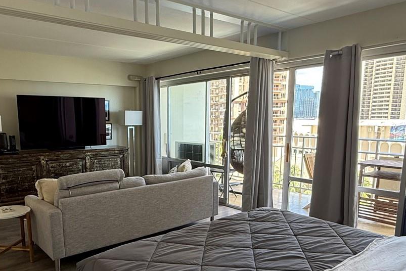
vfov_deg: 44.6
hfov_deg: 63.2
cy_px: 172
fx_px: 327
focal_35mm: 29
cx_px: 166
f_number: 2.2
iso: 80
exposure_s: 1/120
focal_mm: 2.22
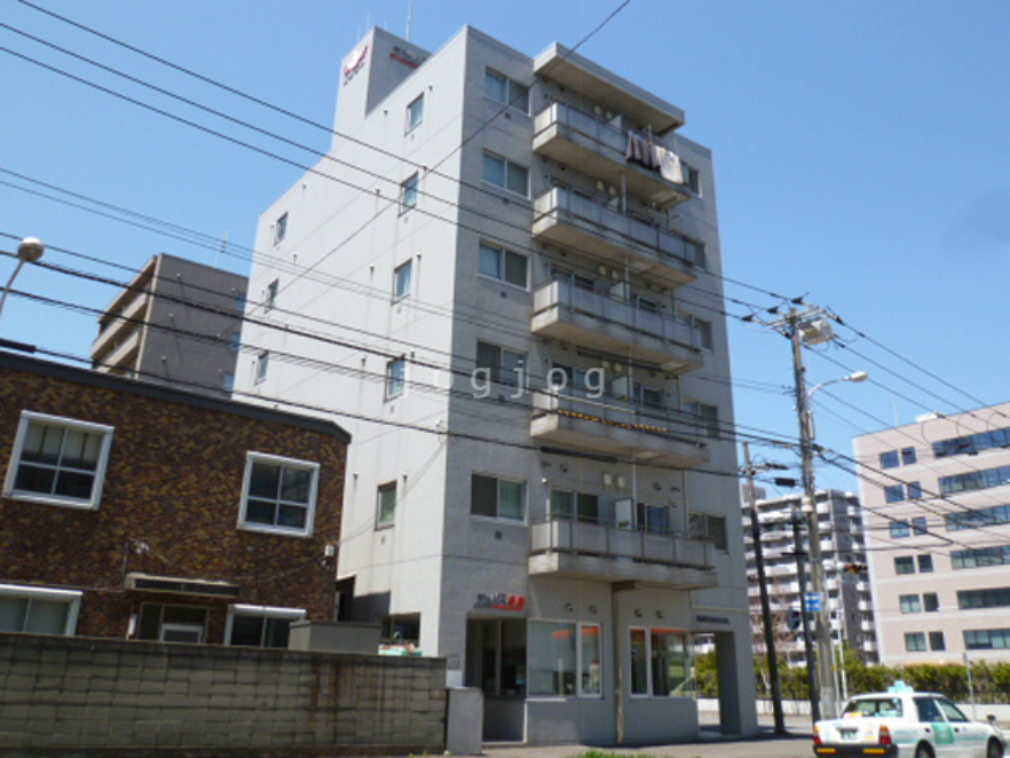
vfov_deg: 56.8
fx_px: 700
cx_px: 505
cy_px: 379
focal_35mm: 24
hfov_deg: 71.6
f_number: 4
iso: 80
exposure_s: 1/500
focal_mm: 4.3
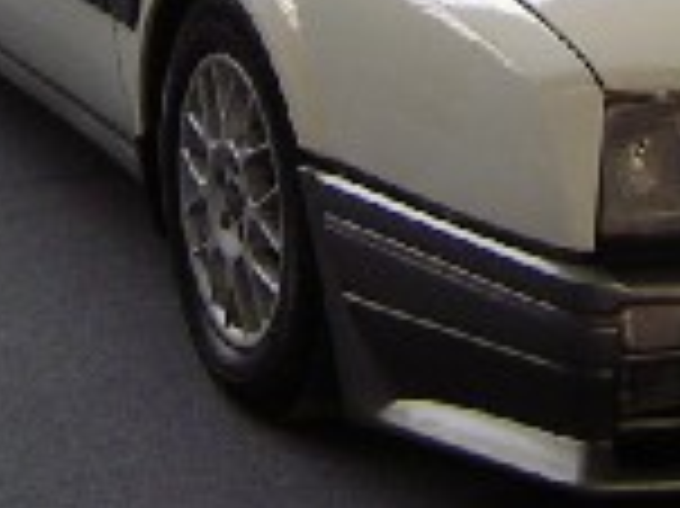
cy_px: -265
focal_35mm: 153
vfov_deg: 9.4
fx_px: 3003
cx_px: 468
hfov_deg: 12.9
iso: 62
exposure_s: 1/45.1
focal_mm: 5.6
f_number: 2.8
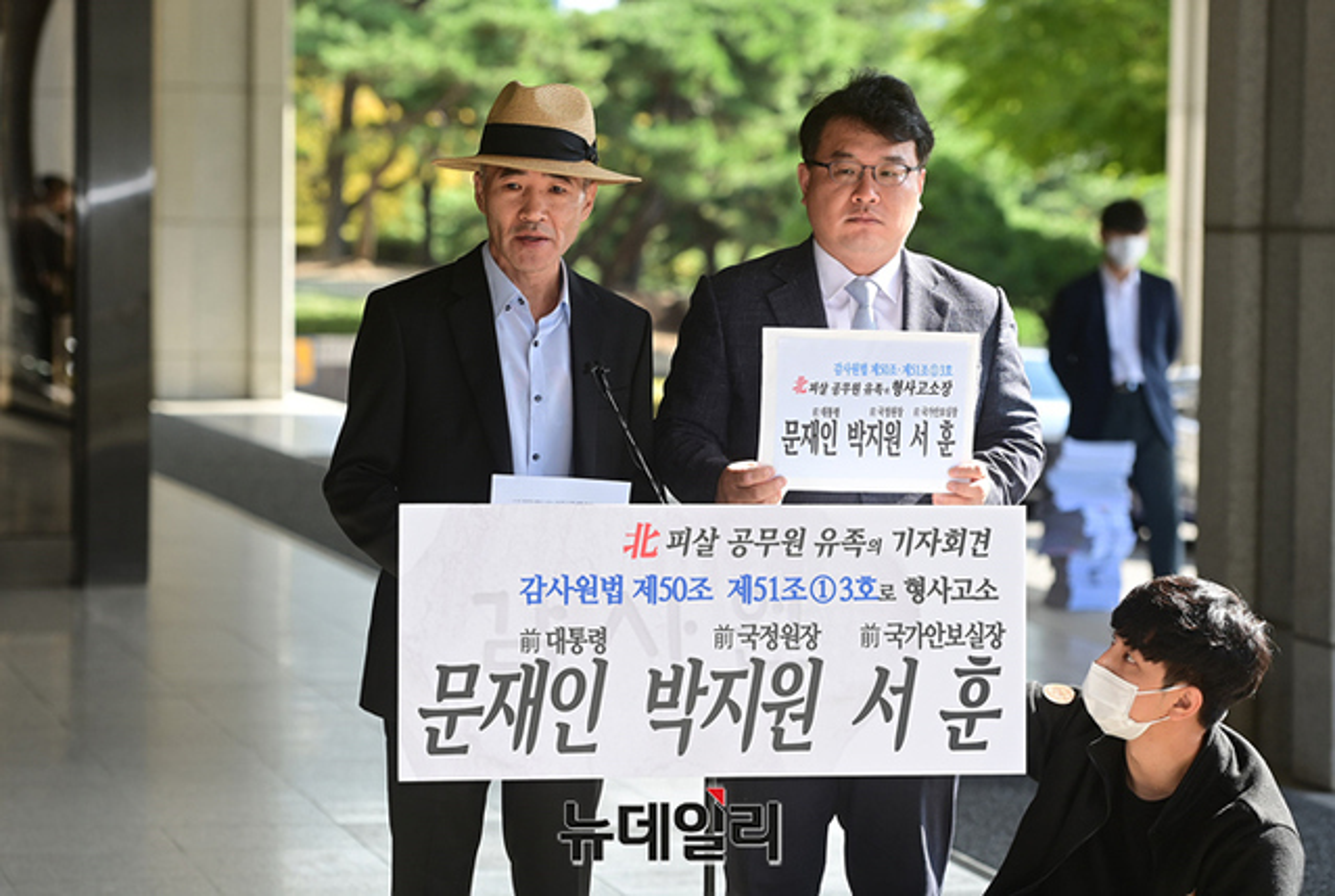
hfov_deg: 17.0
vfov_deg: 11.5
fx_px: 4459
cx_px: 668
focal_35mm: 120
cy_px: 448
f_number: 4.5
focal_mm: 120
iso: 200
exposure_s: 1/250
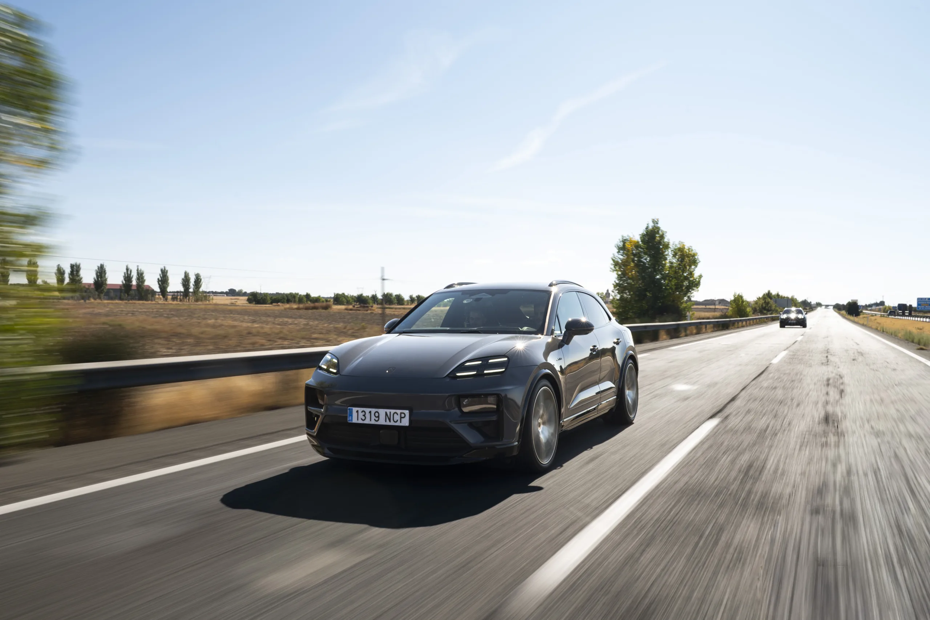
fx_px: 801
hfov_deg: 60.3
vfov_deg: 42.3
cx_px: 465
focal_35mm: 31
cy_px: 310
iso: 50
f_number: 10
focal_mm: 31
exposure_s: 1/60
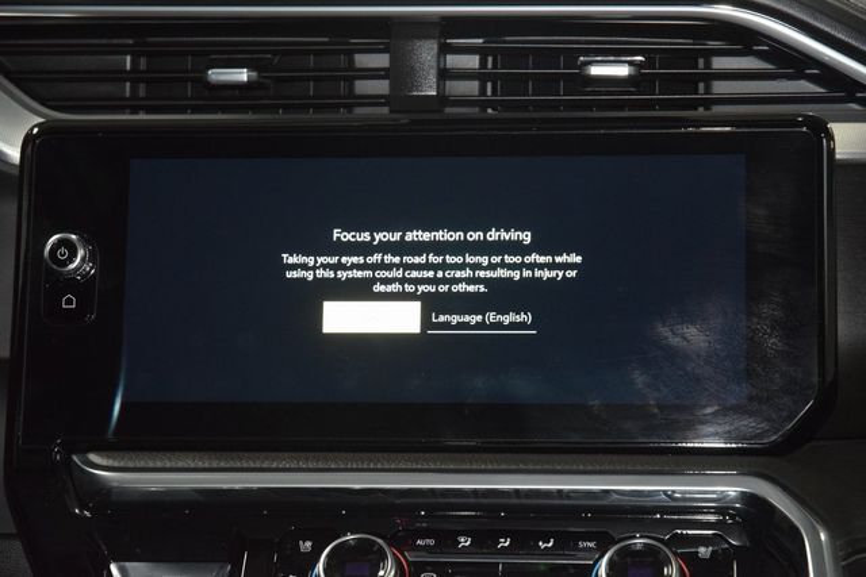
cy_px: 288
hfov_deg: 19.5
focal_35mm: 105
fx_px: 2526
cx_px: 433
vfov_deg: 13.0
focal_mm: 70
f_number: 4.5
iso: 3200
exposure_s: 1/80
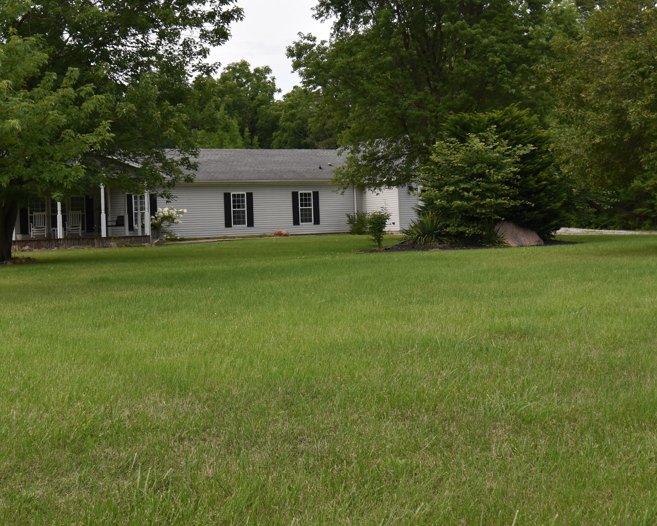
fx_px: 1011
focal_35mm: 52
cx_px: 223
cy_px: 245
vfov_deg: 29.1
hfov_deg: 35.7
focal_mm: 20
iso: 100
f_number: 7.1
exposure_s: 1/200
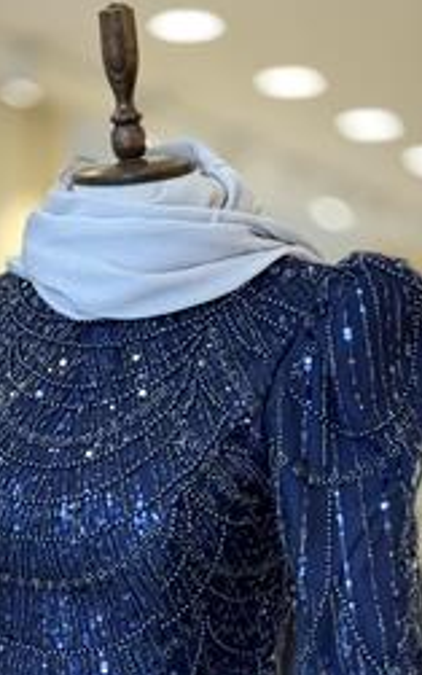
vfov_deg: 18.7
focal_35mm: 108
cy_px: 692
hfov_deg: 12.1
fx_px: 1986
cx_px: 145
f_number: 1.78
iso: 100
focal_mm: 6.76
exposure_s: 1/100
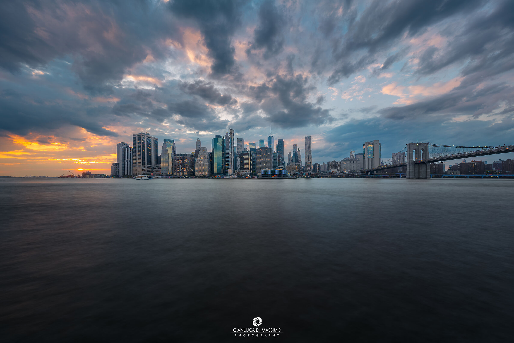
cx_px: 257
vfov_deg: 90.0
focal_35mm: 12
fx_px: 171
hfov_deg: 112.6
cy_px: 172
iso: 100
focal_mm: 12
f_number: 11
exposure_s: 1/6
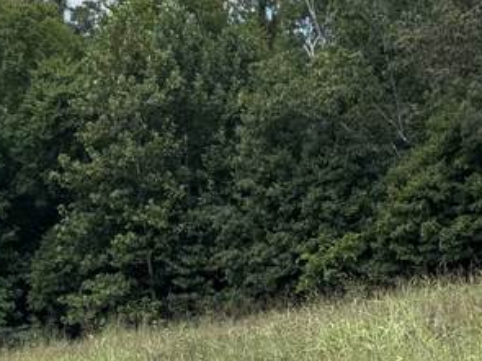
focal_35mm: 113
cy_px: 364
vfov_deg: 12.9
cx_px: 397
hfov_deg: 17.3
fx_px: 1573
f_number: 1.6
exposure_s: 1/1007
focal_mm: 5.96
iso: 50
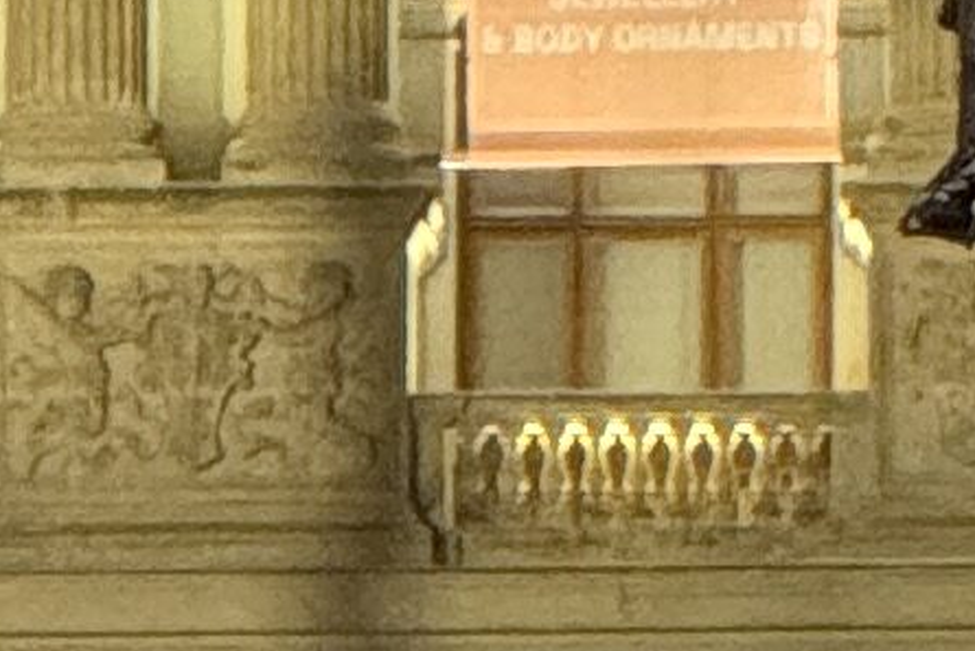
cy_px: -2924
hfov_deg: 1.8
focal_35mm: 1131
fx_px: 30639
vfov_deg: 1.2
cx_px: 1242
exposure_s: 1/33
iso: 640
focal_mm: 15.66
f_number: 2.8
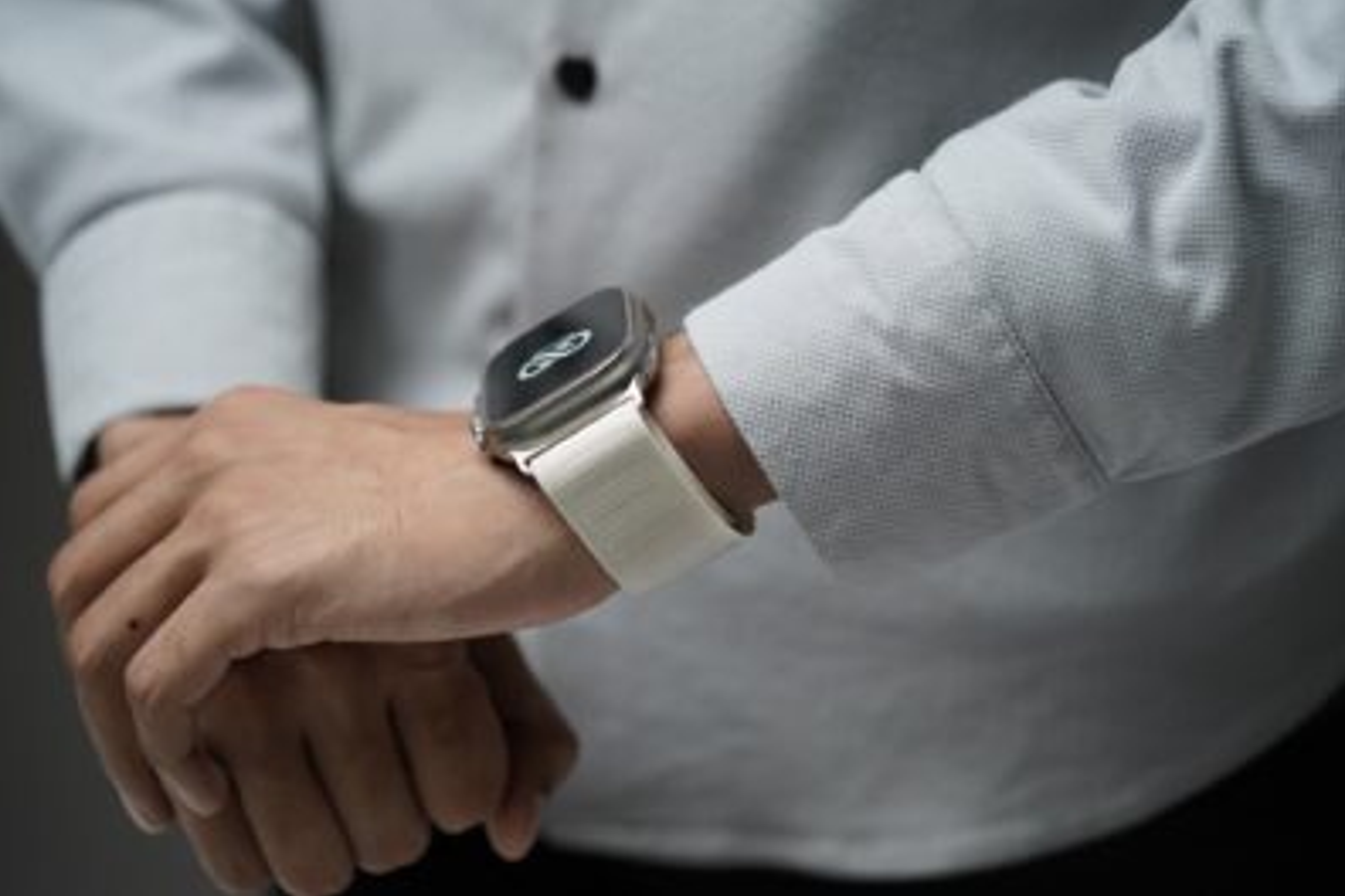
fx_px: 3400
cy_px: 446
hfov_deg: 22.4
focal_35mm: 91
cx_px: 676
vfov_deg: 15.0
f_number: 2.8
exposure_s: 1/200
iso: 1600
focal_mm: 90
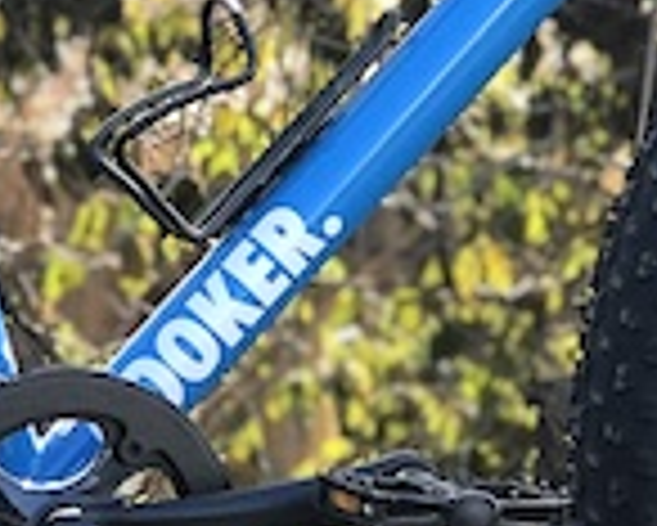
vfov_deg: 5.1
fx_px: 5935
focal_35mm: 305
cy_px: 72
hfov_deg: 6.3
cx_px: 94
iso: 25
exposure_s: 1/120
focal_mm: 6.6
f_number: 2.8
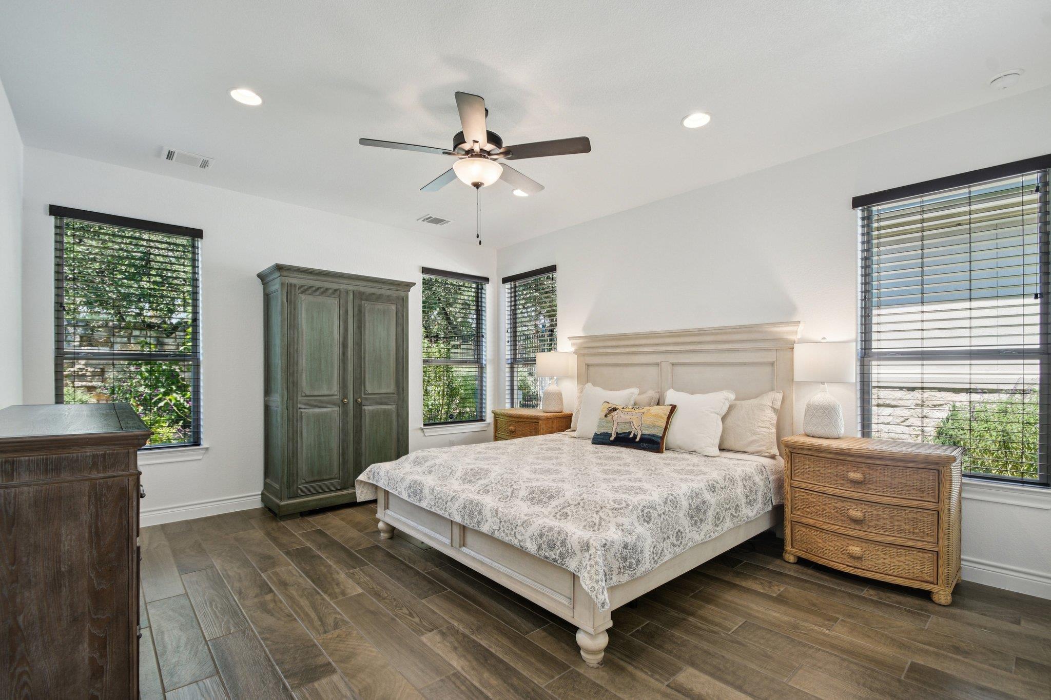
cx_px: 526
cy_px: 350
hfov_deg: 100.4
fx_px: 438
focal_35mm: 15
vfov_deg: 77.3
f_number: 8
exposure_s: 1/25
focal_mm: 10
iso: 400
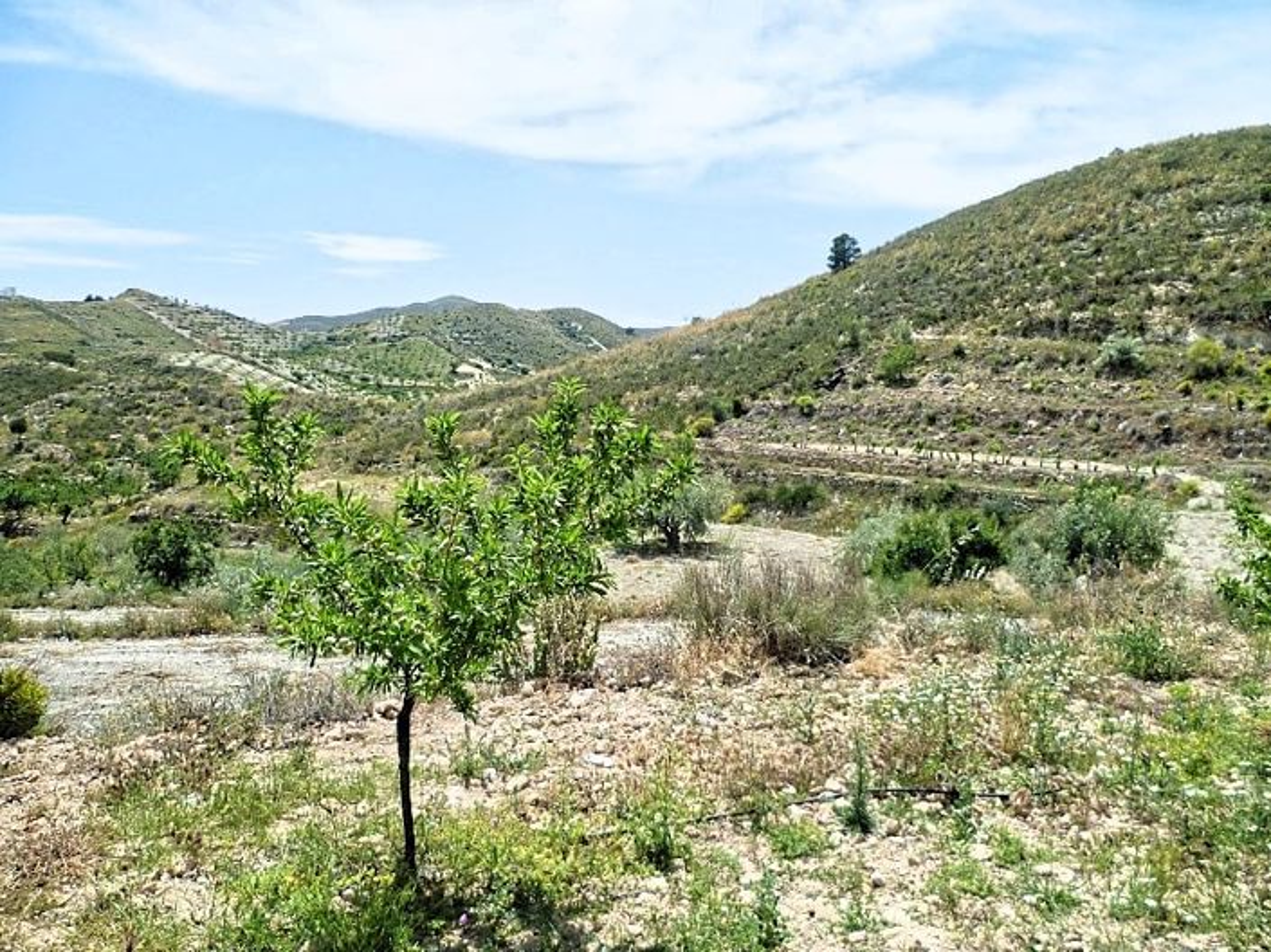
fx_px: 1028
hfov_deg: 63.5
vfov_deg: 49.7
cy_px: 476
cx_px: 636
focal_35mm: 28
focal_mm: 5
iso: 80
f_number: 9
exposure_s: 1/160
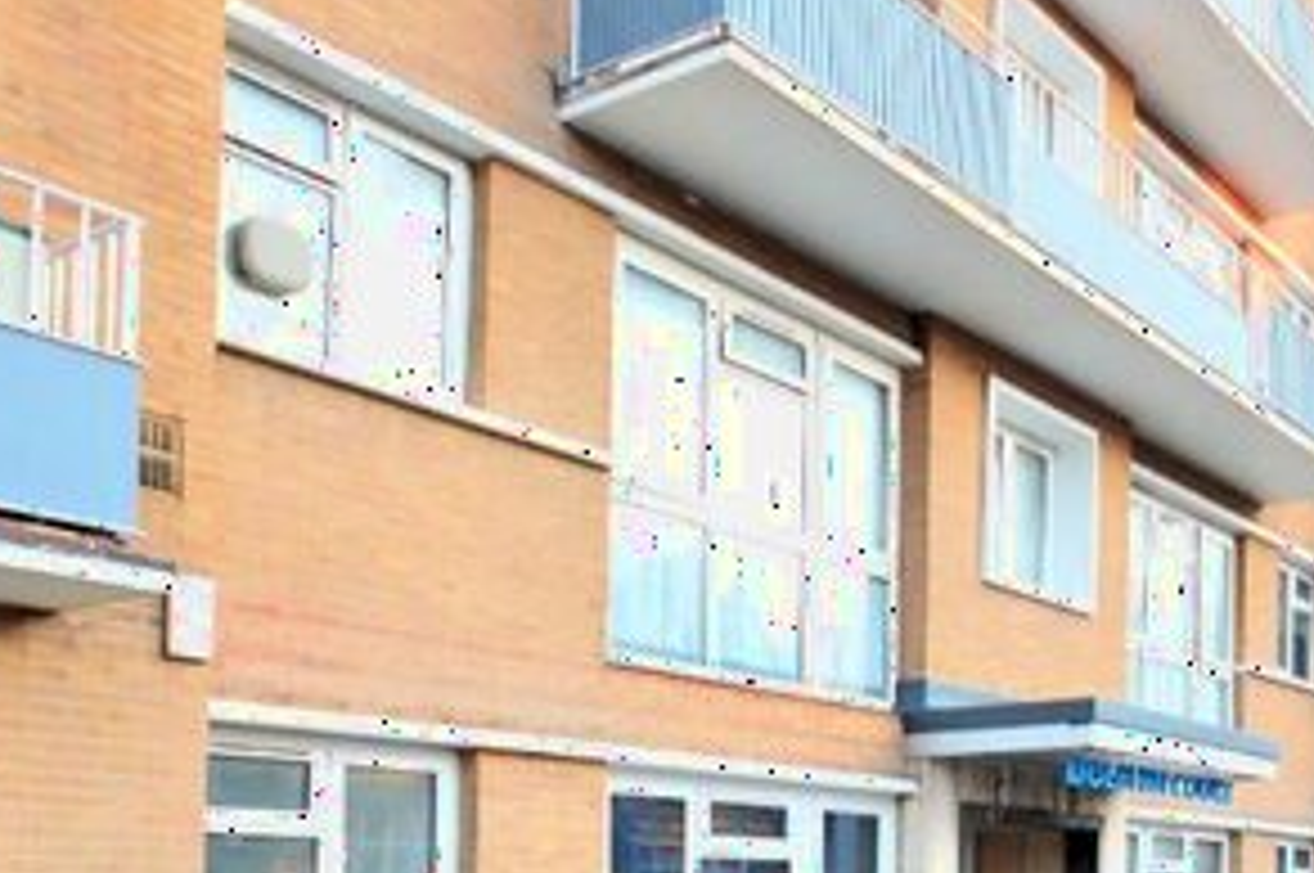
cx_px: 1224
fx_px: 1313
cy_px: 889
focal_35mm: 36
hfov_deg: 46.9
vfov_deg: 33.4
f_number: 3.5
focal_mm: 10
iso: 180
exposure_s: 1/15
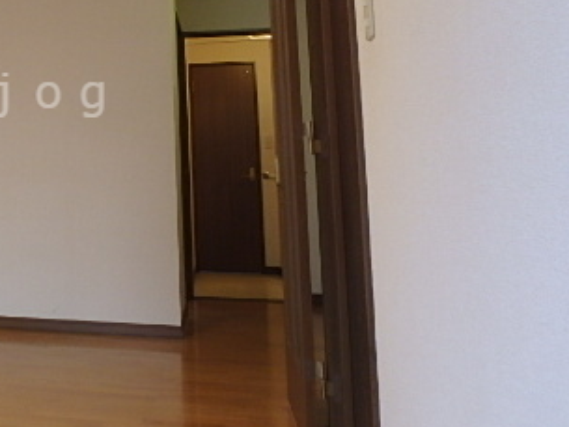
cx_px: -13
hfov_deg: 37.8
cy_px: 95
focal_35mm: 44
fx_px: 724
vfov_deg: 32.1
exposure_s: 1/30
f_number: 3.5
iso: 200
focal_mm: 3.7
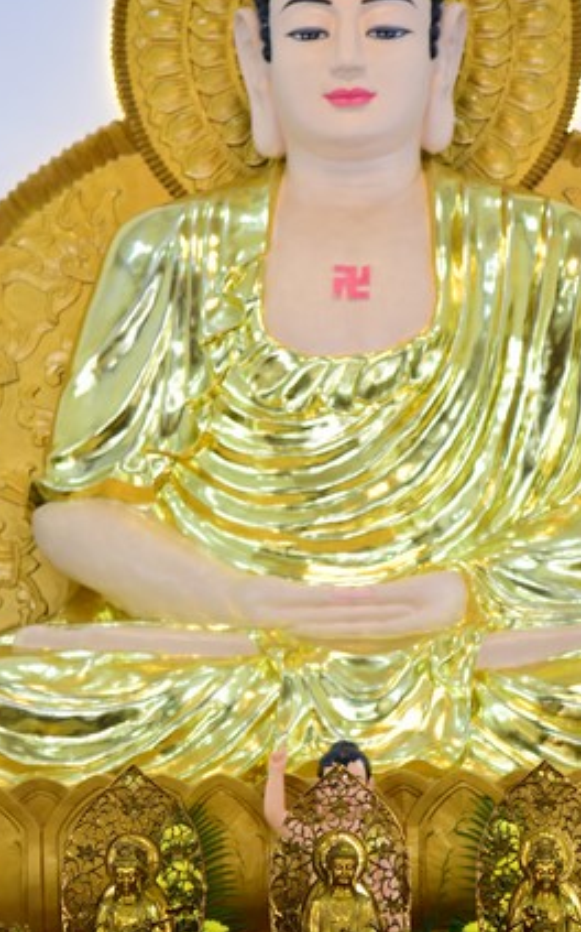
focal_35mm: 188
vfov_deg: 11.1
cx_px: 337
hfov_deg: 7.0
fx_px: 4768
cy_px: 586
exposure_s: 1/50
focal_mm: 120
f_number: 4
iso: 800
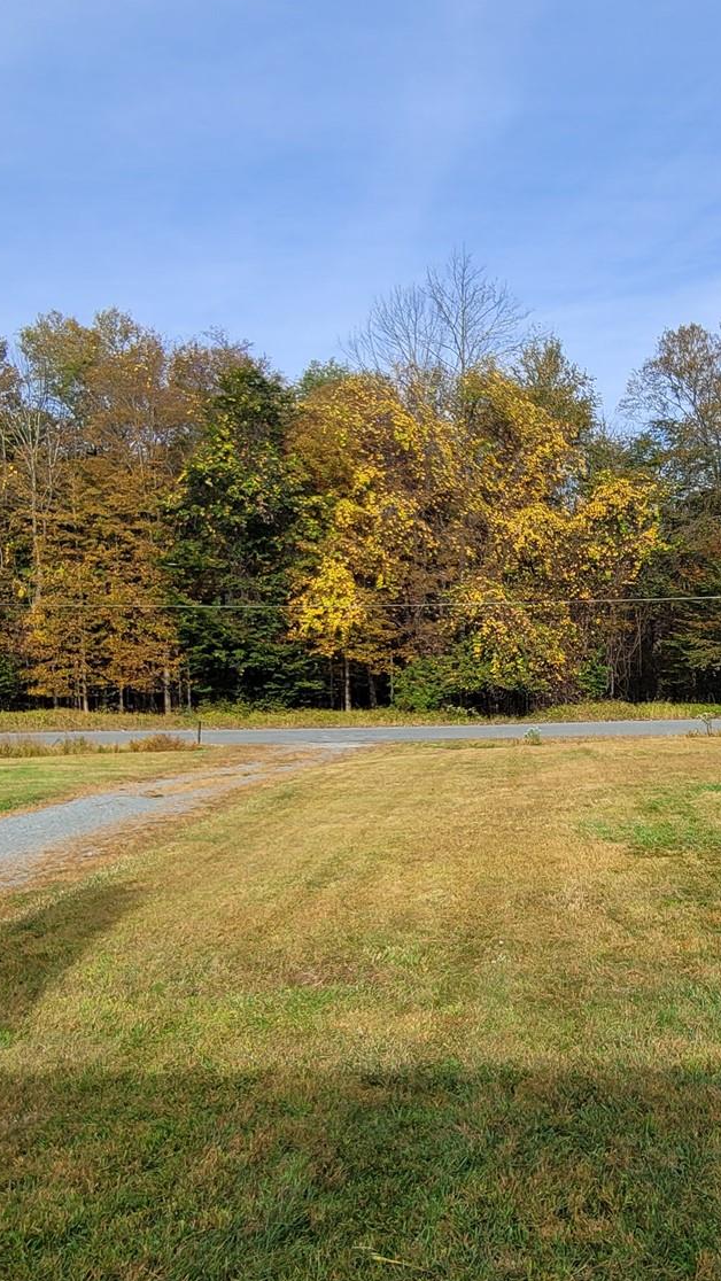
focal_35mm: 26
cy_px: 643
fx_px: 883
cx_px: 524
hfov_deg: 43.3
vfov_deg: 71.9
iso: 50
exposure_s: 1/1202
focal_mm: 2.2
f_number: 2.2
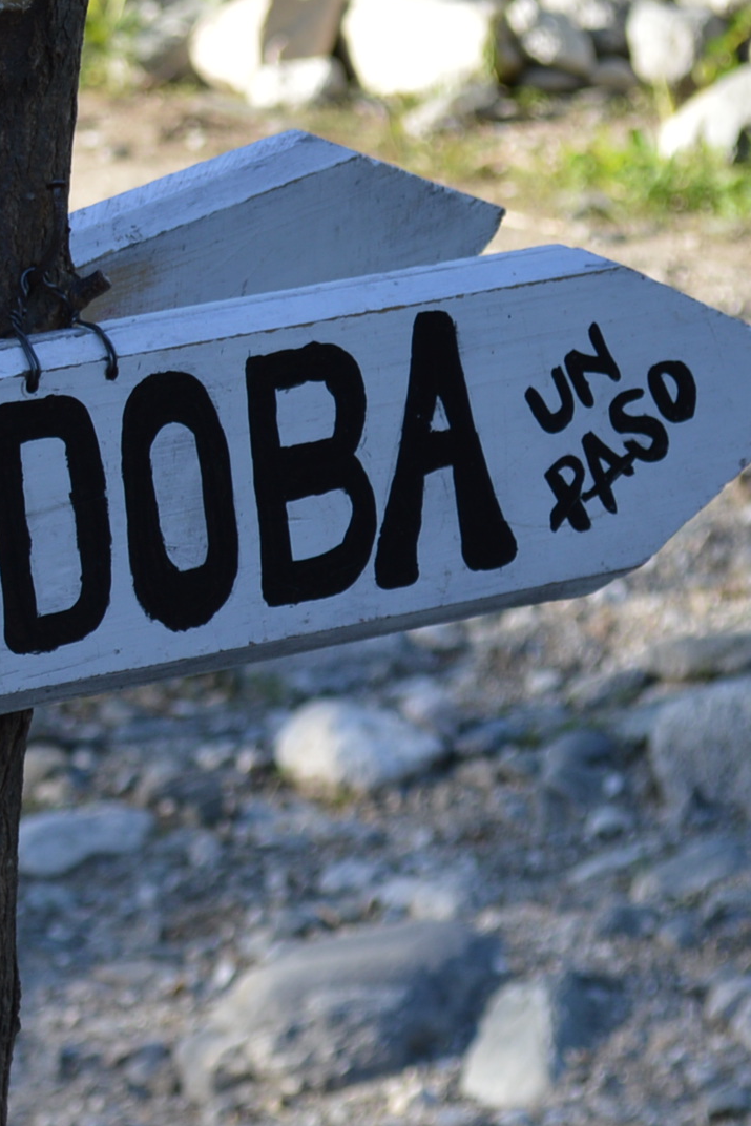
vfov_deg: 11.1
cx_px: -325
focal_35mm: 185
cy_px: 668
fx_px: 5787
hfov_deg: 7.3
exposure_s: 1/125
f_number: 5.6
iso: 100
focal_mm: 44
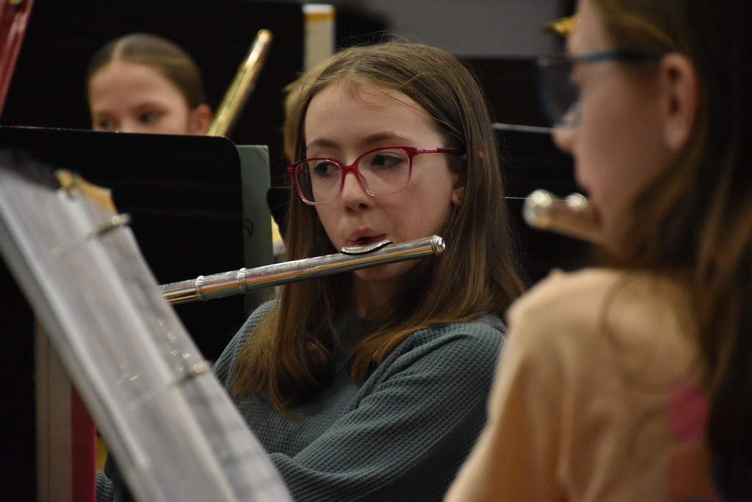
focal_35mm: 210
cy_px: 251
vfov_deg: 6.5
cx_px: 376
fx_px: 4387
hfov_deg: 9.8
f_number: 5.6
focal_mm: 140
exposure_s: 1/400
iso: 5000
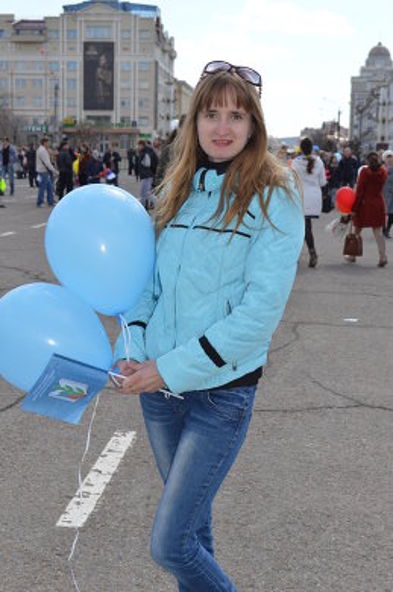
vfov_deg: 33.4
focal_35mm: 60
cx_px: 196
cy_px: 296
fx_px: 985
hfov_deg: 22.6
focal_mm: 40
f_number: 8
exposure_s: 1/200
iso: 100
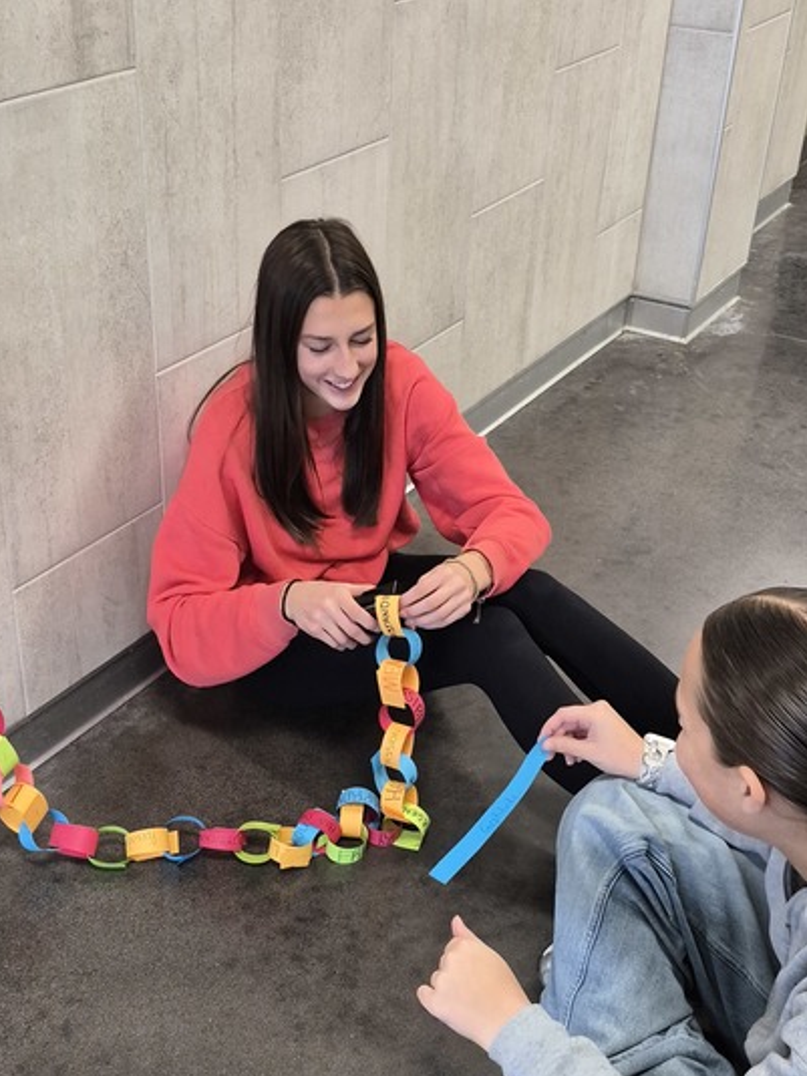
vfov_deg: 42.9
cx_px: 372
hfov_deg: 32.8
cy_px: 607
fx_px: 1368
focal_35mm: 44
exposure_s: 1/120
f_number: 1.8
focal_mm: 5.4
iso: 800
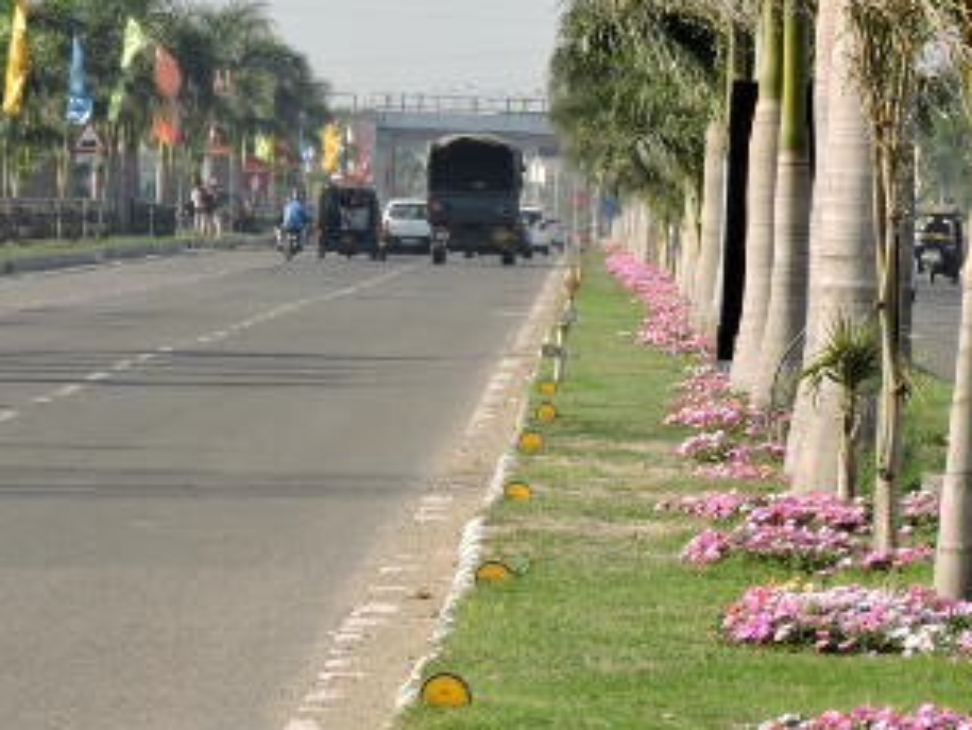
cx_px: 453
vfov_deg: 2.8
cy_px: 504
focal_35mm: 525
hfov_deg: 3.8
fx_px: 14748
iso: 100
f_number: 5.5
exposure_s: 1/320
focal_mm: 44.8
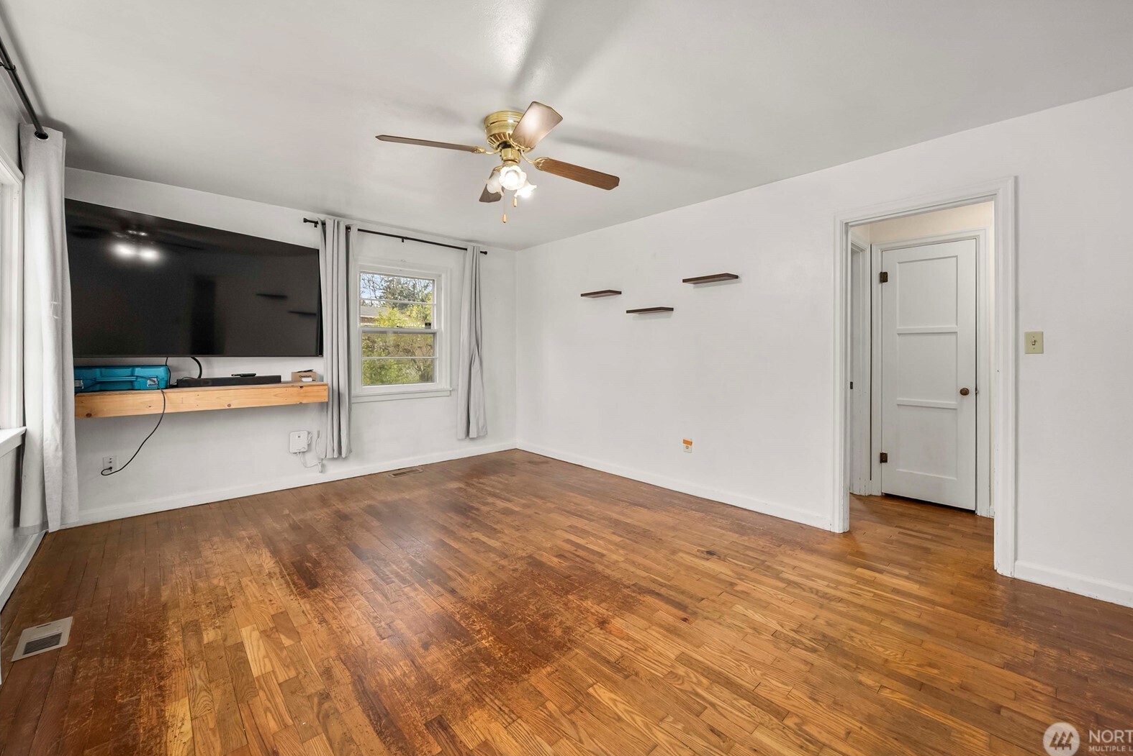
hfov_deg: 104.0
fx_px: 441
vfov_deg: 81.2
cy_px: 361
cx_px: 609
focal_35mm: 14
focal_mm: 13
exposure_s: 1/60
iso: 160
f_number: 7.1
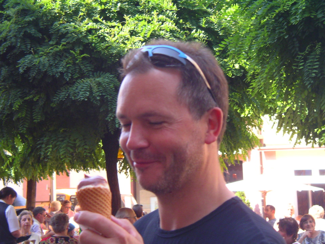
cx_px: 162
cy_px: 122
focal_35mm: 104
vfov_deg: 14.2
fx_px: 976
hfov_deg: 18.9
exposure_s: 1/80
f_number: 3.9
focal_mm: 16
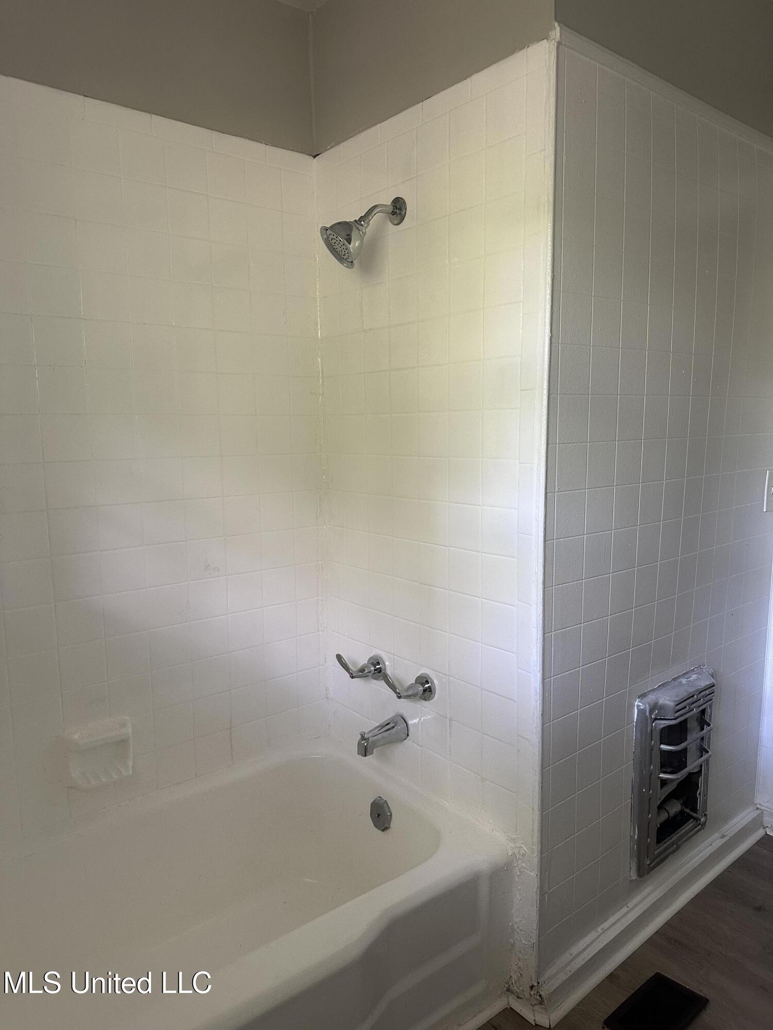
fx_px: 715
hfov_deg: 56.8
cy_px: 515
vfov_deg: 71.6
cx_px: 386
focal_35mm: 24
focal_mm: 6.86
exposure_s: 1/60
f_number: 1.78
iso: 250
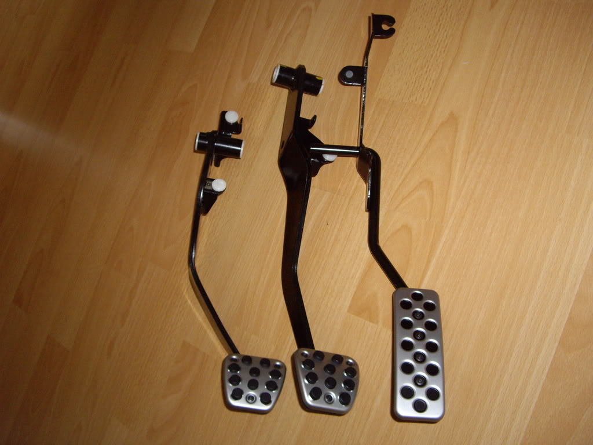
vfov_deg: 37.7
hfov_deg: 49.0
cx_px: 296
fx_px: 651
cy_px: 222
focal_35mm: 38
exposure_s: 1/40
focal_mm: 7.9
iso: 400
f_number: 2.8
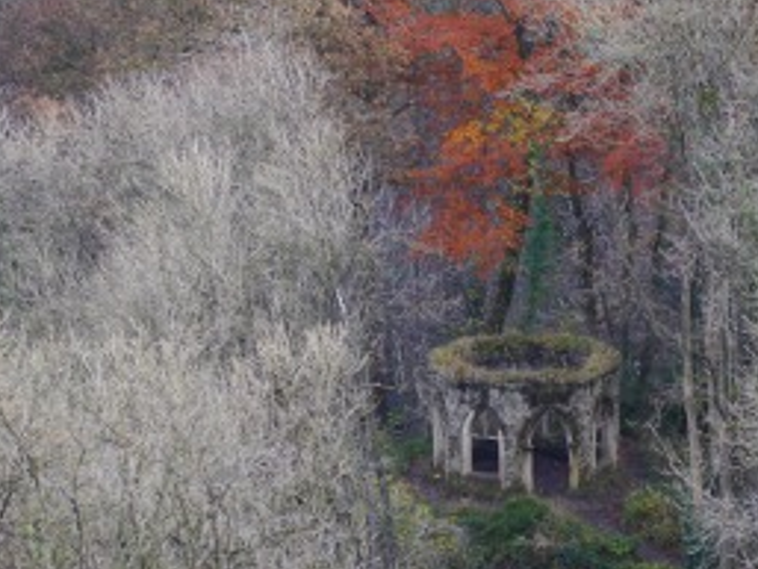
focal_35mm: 444
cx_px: 386
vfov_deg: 3.4
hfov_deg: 4.5
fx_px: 9727
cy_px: 295
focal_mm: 132
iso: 640
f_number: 5.1
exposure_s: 1/250
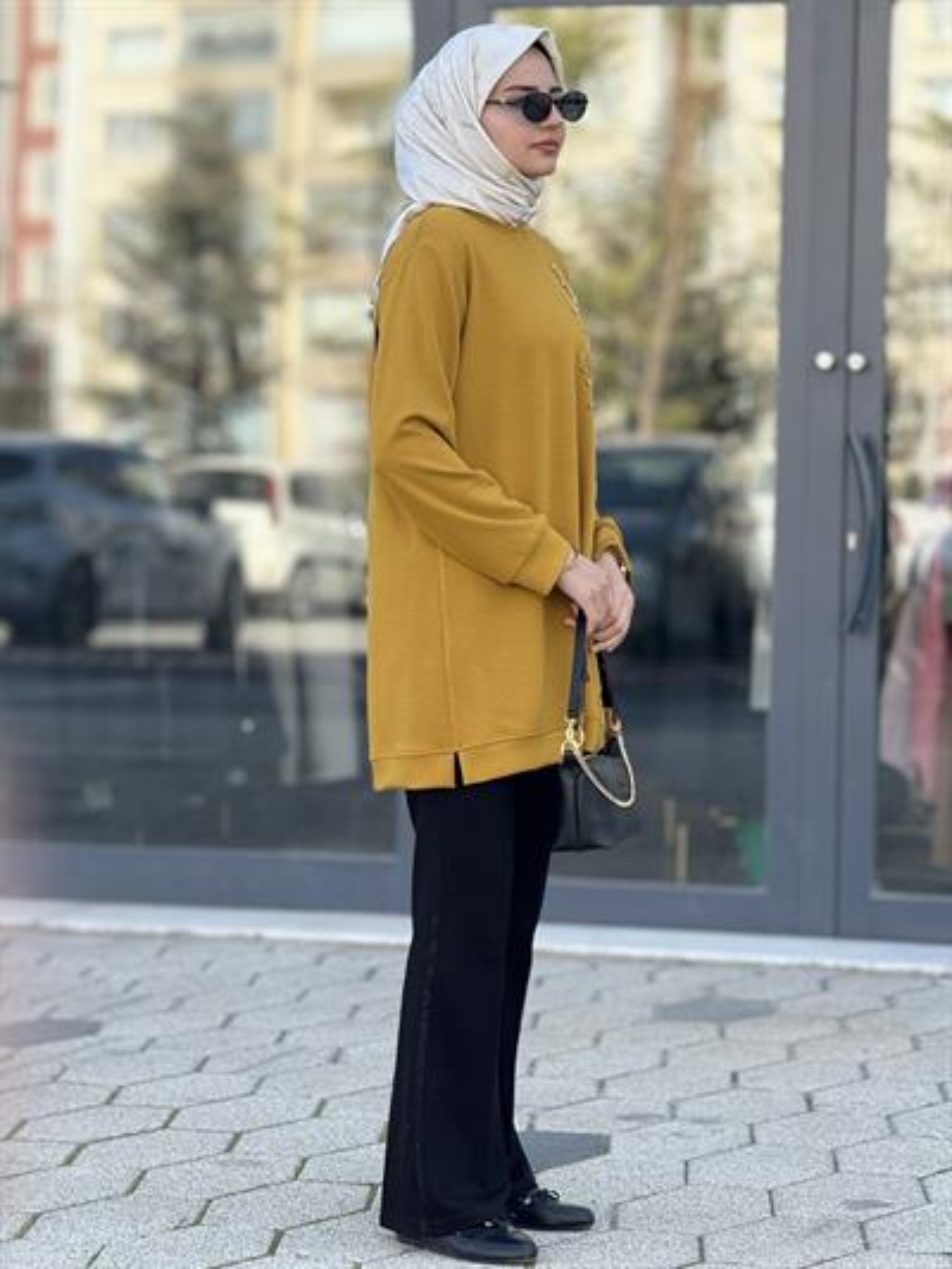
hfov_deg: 12.4
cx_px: 476
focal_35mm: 120
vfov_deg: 16.4
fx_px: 4399
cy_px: 634
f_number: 2.8
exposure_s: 1/268
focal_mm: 15.66
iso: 64
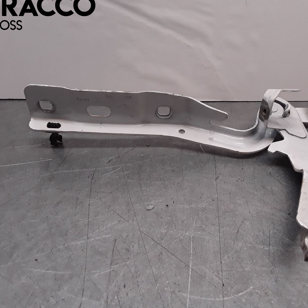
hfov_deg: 48.2
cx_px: 180
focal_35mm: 34
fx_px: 342
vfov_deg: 48.4
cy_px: 152
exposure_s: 1/255
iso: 100
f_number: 1.9
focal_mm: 2.91
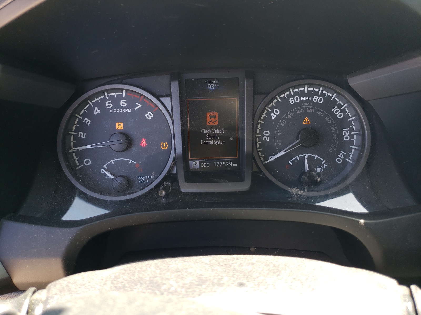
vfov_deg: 53.1
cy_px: 158
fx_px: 316
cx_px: 210
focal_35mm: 26
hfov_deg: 67.3
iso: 53
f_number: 1.5
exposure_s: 1/120
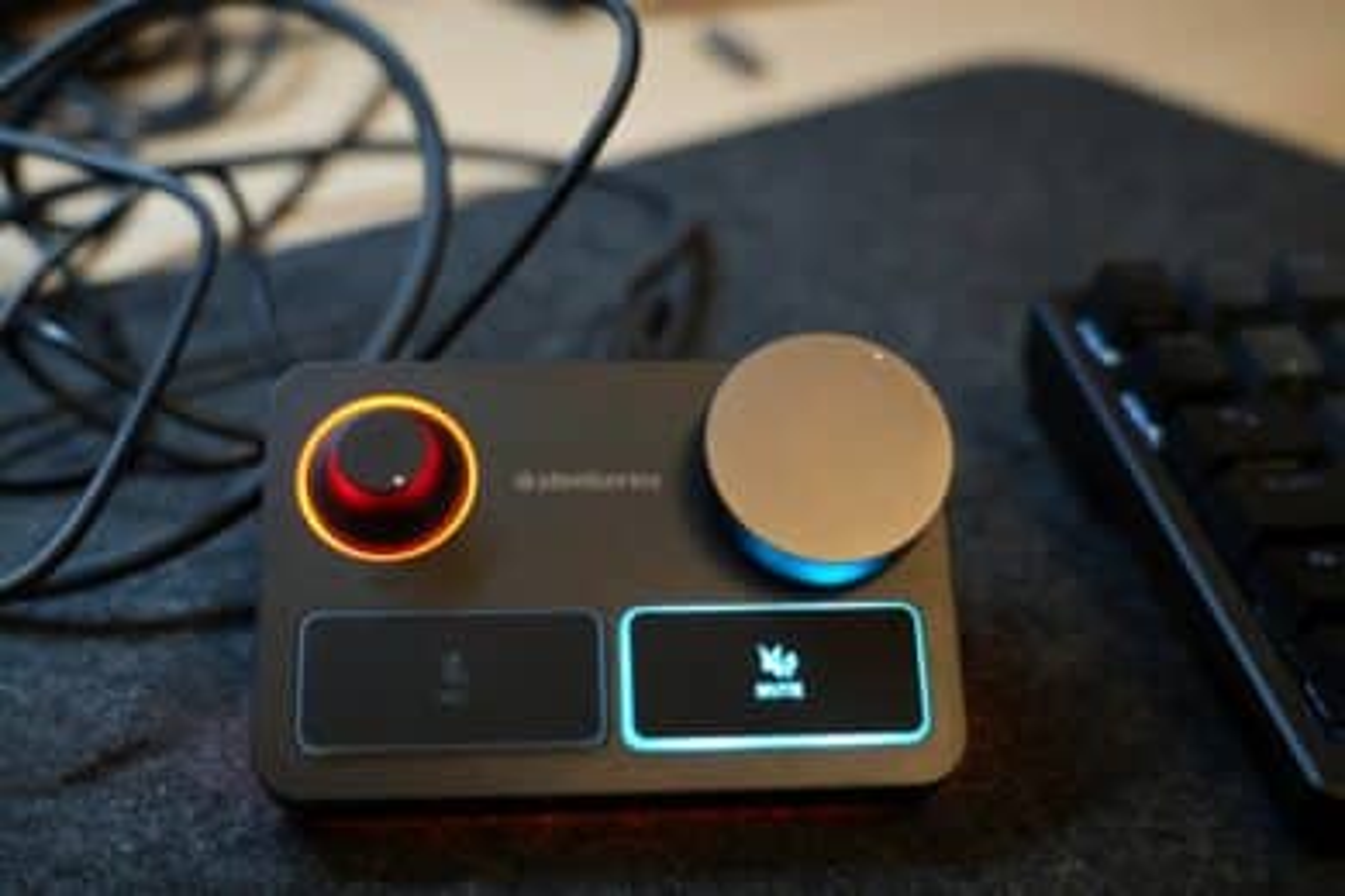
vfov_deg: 29.2
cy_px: 448
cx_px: 672
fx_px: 1718
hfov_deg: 42.7
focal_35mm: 46
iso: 640
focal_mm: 46
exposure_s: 1/50
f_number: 4
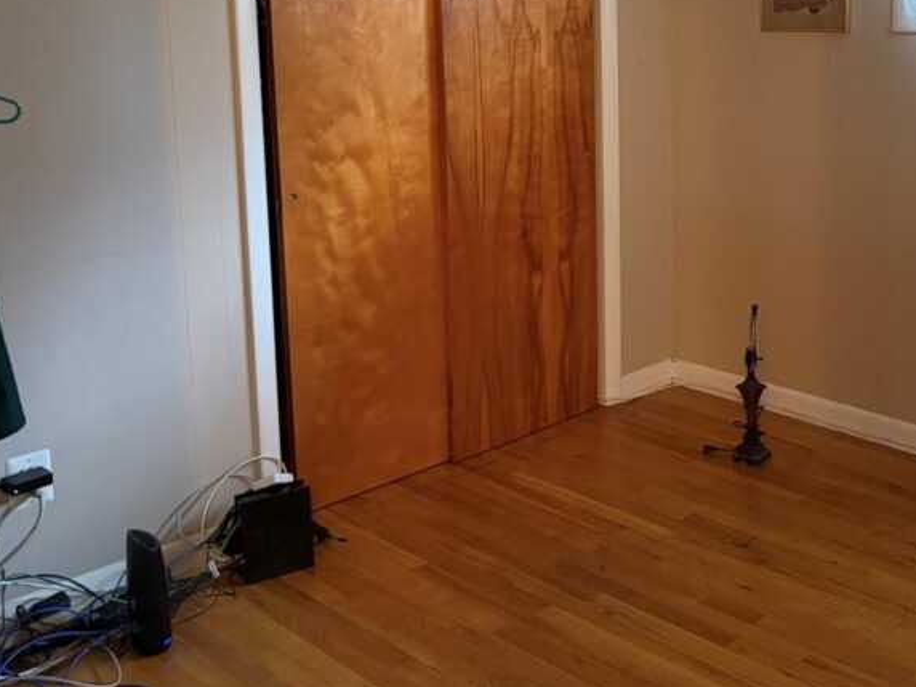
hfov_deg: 41.5
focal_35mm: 43
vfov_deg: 32.7
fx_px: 1138
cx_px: 761
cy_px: 143
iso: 1000
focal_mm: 6.76
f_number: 1.78
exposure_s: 1/40
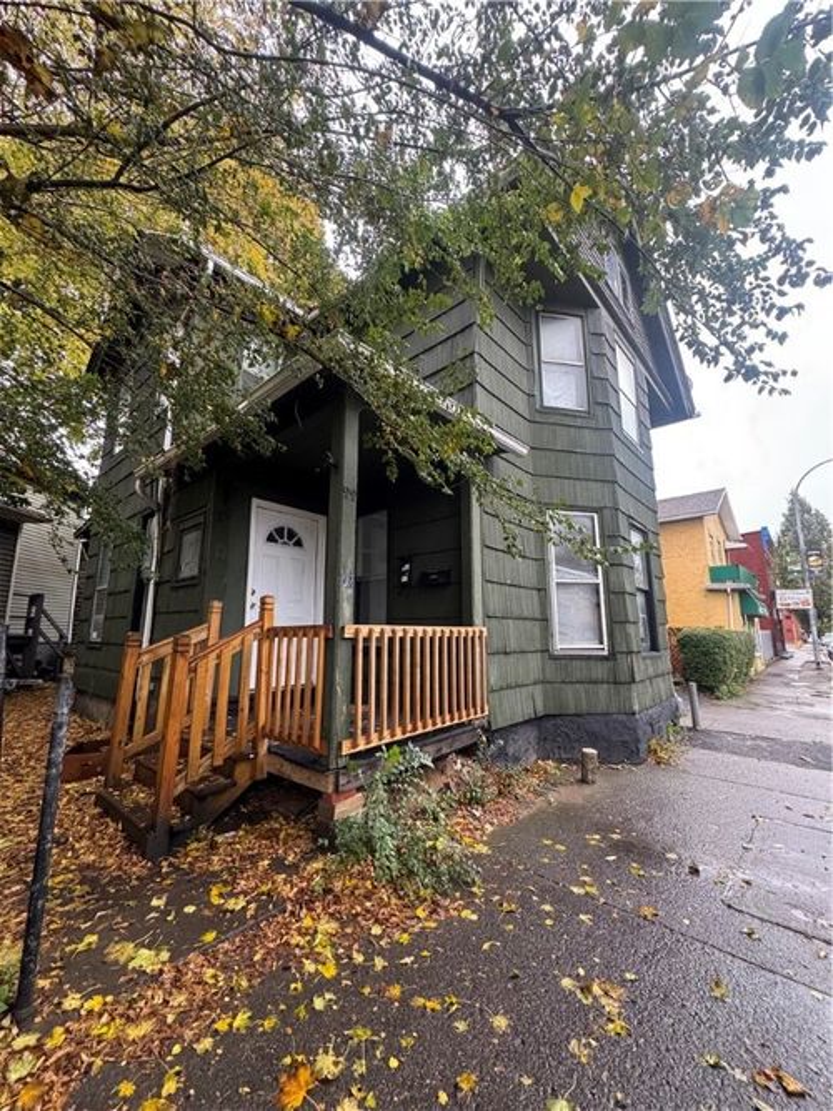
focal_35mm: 14
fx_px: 449
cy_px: 556
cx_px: 416
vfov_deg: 102.1
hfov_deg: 85.7
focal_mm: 2.22
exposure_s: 1/99
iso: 200
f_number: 2.2
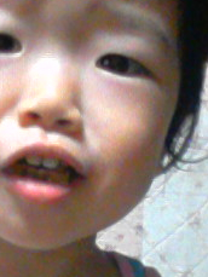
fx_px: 648
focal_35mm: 81
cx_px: 58
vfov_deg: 23.8
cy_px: 214
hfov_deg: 18.1
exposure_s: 1/11.8
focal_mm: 1.5
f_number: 2.8
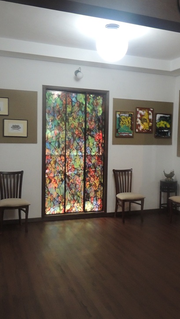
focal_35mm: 36
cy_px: 160
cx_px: 114
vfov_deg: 55.3
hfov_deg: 32.7
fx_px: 305
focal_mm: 4.3
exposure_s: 1/8
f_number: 3
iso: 500
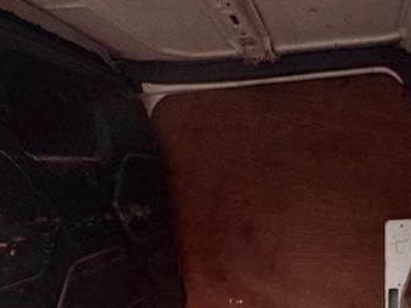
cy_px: 353
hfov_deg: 48.4
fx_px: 439
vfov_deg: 32.9
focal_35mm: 37
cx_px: 303
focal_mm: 2.22
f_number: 2.2
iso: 125
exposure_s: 1/104
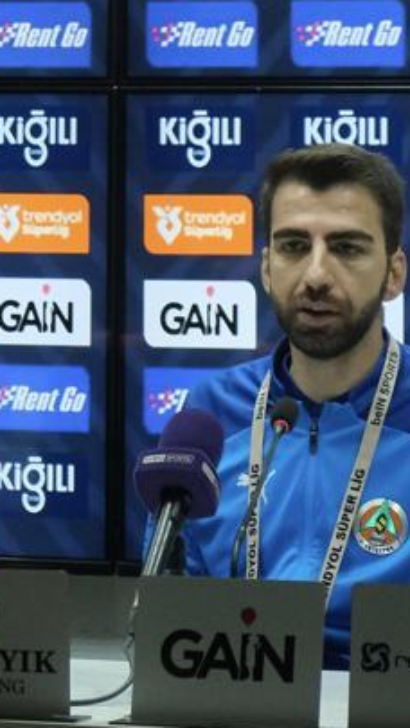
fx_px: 2550
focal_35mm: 132
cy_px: 367
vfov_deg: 16.3
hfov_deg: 9.1
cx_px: 12
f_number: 4
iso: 2500
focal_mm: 55
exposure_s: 1/320
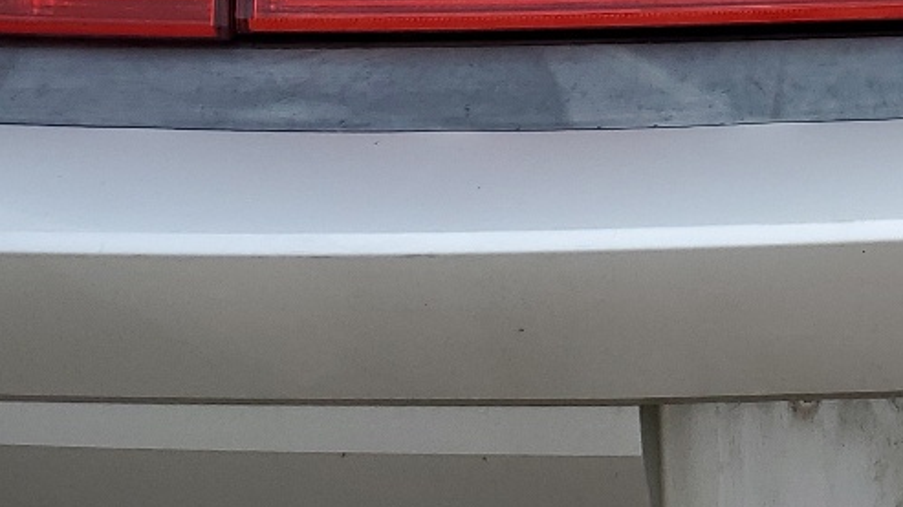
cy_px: -55
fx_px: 2202
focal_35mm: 92
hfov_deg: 22.2
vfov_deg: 12.9
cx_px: 934
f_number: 1.5
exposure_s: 1/2000
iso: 50
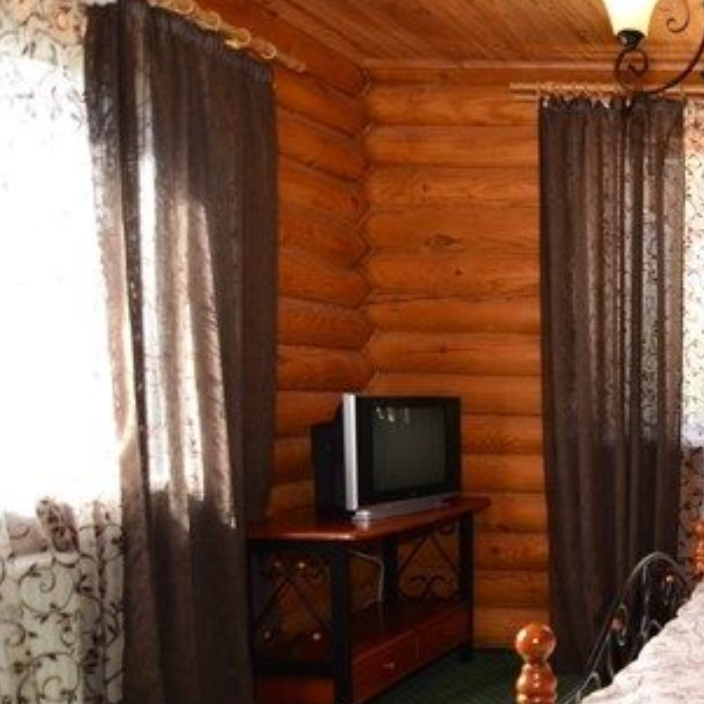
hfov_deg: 33.7
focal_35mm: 37
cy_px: 455
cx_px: 896
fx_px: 854
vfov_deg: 44.3
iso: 400
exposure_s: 1/250
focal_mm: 11
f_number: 2.8
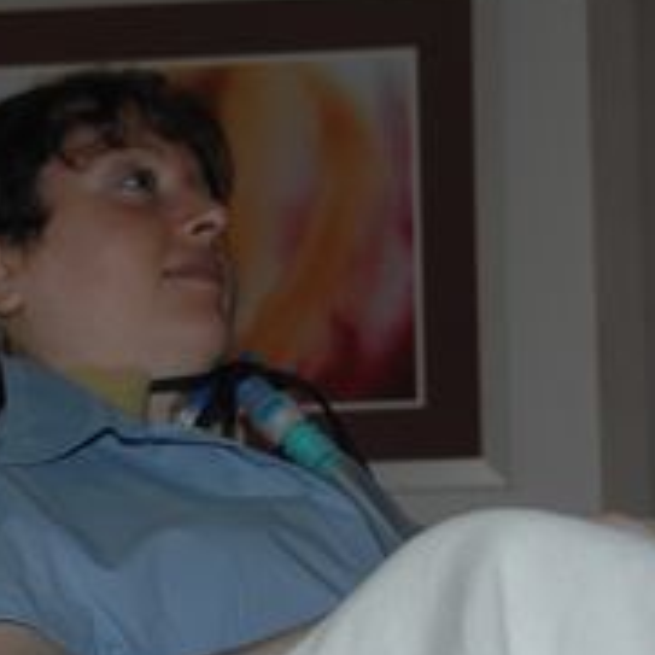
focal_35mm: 140
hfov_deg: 12.5
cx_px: 355
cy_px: 541
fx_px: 2986
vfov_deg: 12.5
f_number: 4
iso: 200
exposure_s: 1/200
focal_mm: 31
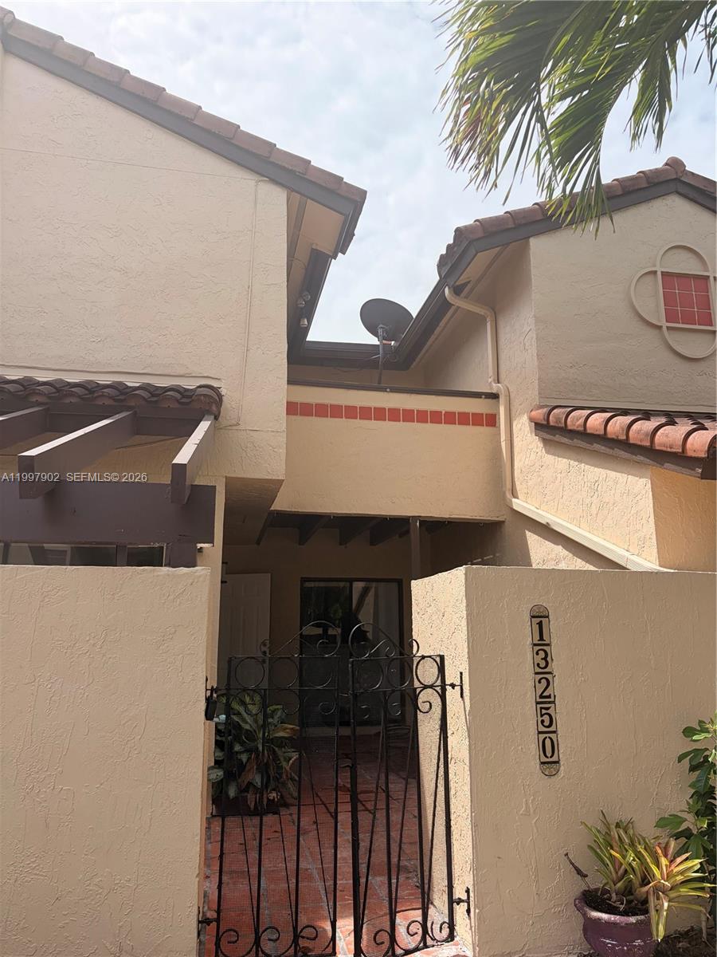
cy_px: 478
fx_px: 718
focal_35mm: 26
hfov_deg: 53.1
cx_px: 358
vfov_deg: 67.3
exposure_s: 1/4329
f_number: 1.6
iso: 64
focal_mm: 5.96
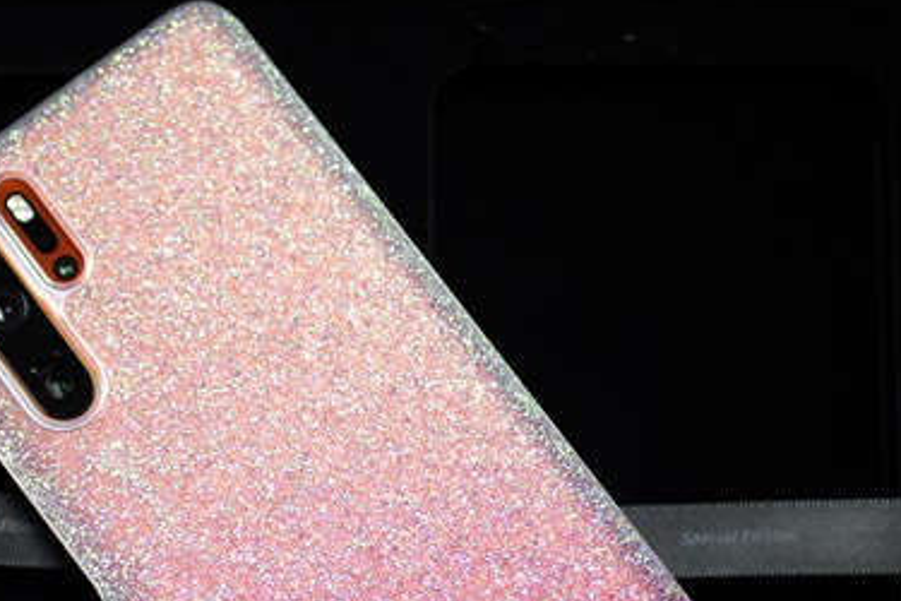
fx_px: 2102
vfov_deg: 16.1
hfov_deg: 24.1
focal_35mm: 84
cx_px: 356
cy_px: 535
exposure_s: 1/80
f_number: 1.8
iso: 100
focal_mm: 35
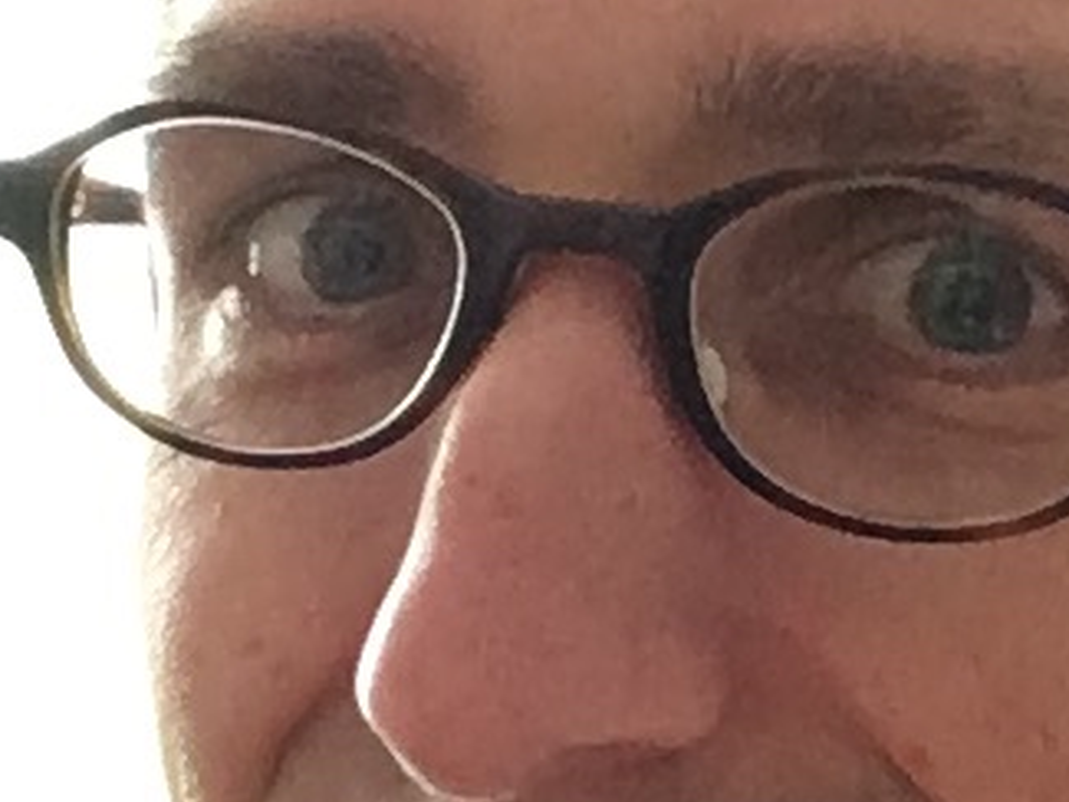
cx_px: 618
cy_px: 523
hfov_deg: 16.1
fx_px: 3769
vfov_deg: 12.1
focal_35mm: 122
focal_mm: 2.15
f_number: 2.4
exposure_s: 1/33
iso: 500
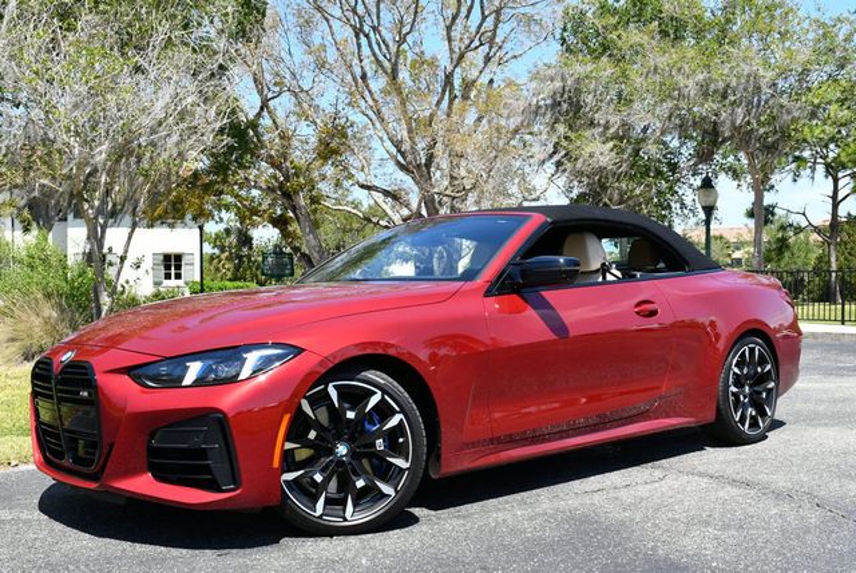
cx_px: 428
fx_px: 952
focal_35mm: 40
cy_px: 286
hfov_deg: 48.4
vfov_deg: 33.5
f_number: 8
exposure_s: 1/250
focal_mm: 20
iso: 140
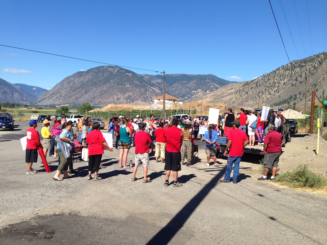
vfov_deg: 42.9
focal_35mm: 33
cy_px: 122
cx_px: 164
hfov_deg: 55.4
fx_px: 312
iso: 50
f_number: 2.4
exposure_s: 1/1506
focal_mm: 4.12
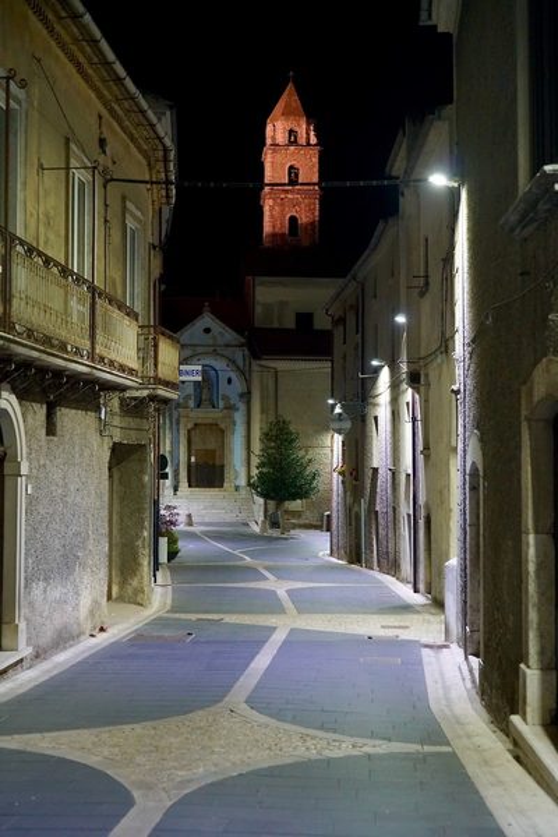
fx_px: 1162
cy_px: 418
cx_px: 279
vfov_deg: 39.6
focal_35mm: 50
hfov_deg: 27.0
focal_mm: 50
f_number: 2.8
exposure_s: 1/50
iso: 6400
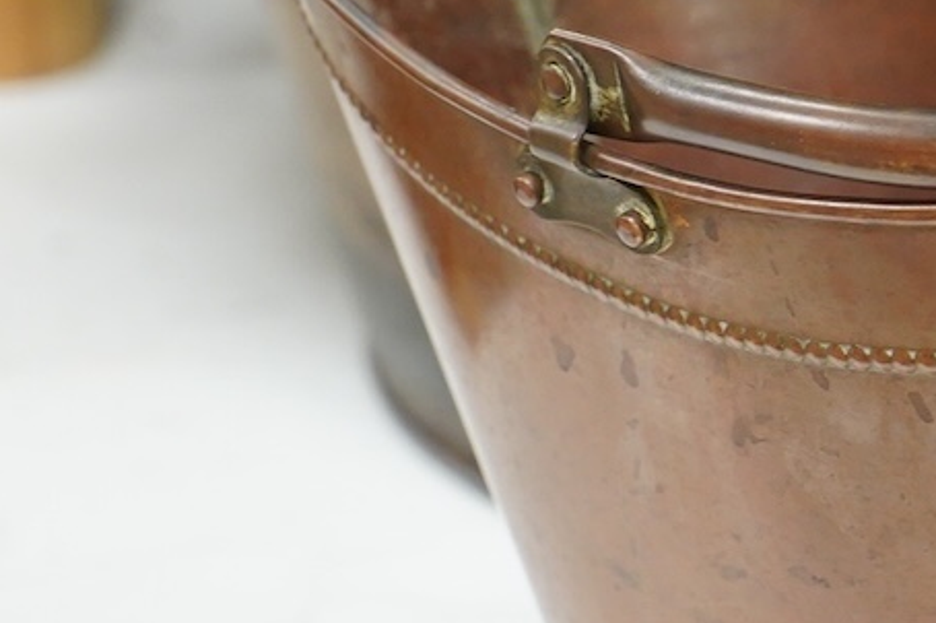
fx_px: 6885
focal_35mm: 265
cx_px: 976
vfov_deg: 5.2
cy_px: 533
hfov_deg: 7.7
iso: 2500
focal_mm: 70
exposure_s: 1/80
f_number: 6.3
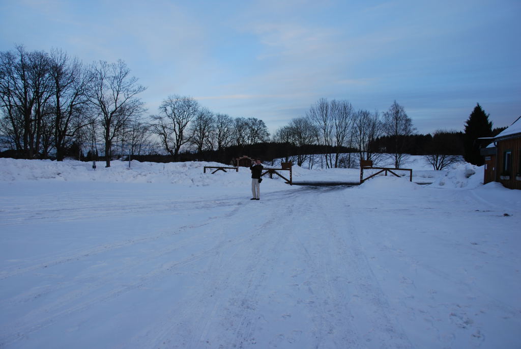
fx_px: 435
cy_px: 174
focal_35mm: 30
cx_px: 260
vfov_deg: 43.7
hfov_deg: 61.9
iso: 140
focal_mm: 20
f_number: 5.6
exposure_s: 1/125
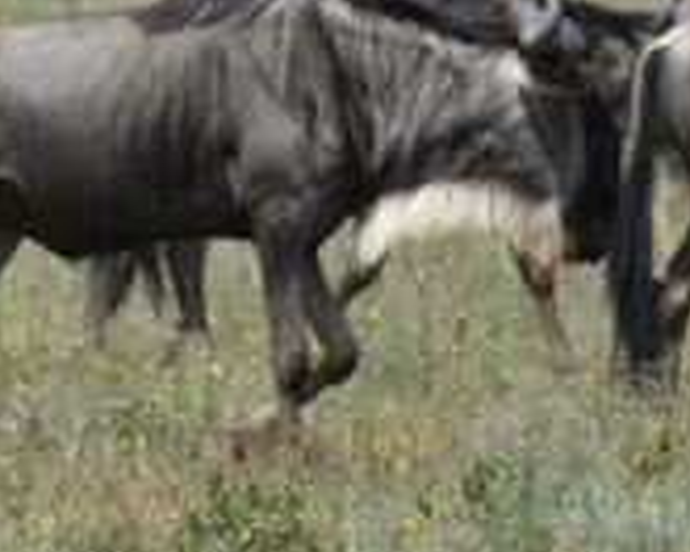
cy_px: 84
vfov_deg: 1.1
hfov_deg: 1.4
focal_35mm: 1368
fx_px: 27936
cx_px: 435
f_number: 14
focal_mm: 400
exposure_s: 1/160
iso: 100
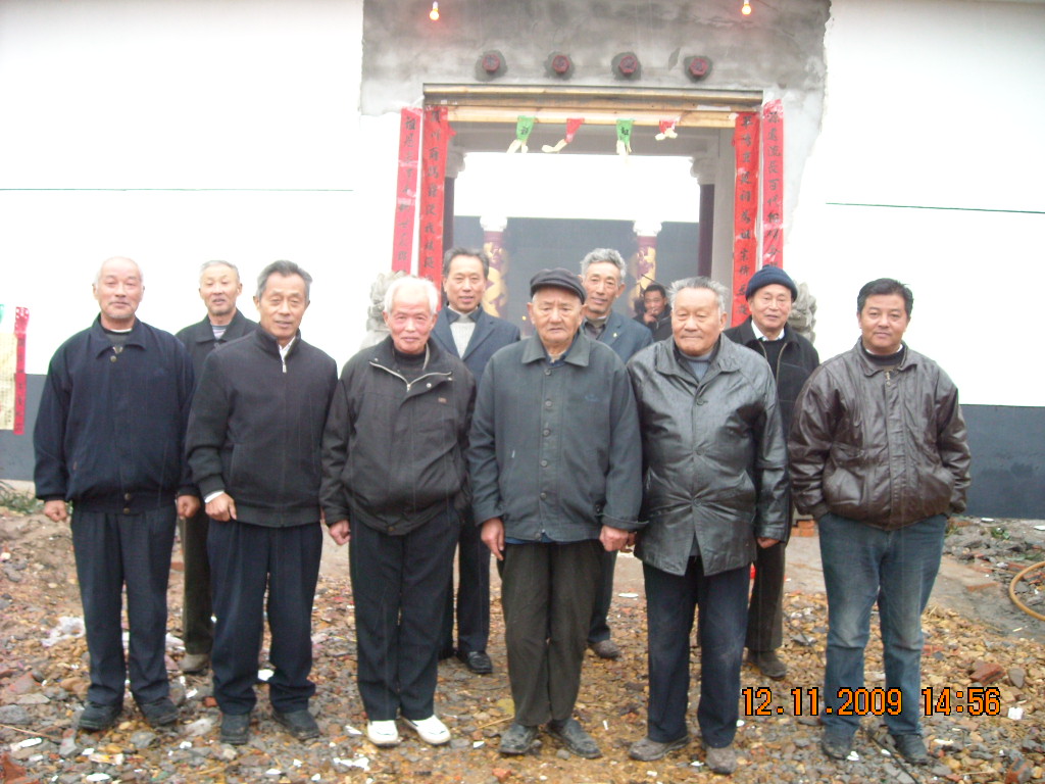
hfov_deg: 52.6
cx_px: 522
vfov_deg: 40.7
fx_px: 1057
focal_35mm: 35
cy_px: 392
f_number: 2.8
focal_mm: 5.7
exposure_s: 1/60
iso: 259
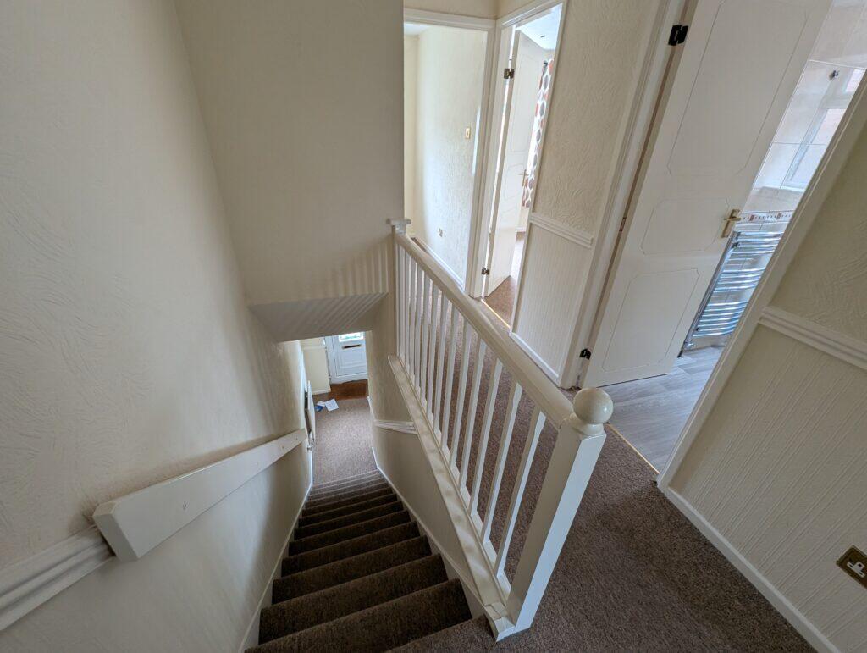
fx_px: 326
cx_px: 434
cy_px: 326
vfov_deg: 90.1
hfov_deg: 106.1
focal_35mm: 13
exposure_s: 1/69.7
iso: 189
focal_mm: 1.95
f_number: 2.2
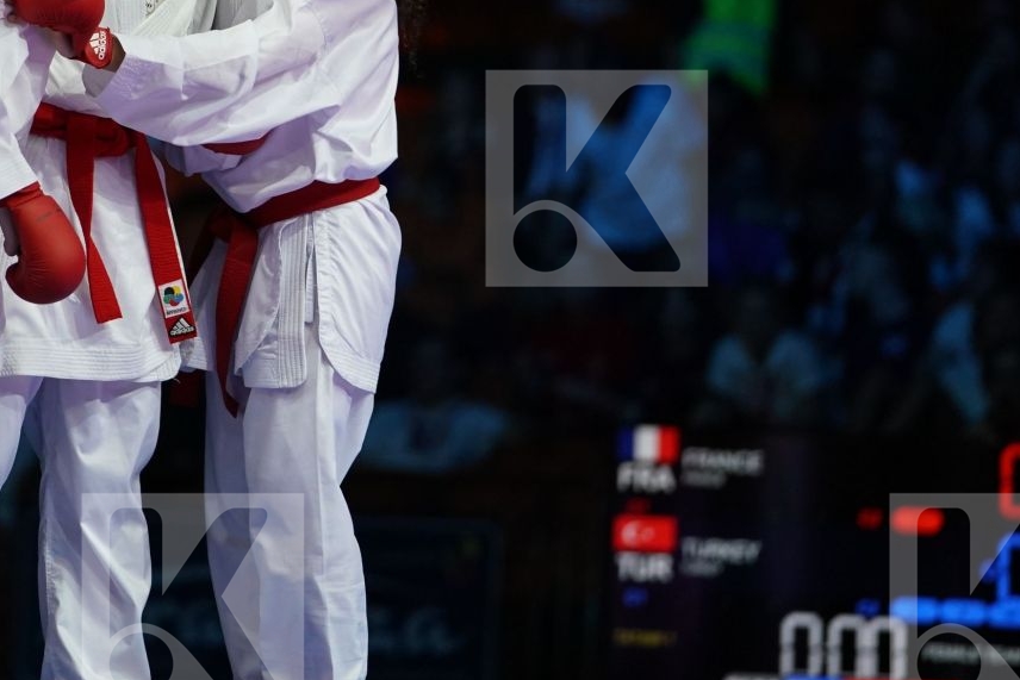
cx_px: 193
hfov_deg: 5.3
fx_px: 11079
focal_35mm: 391
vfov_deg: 3.5
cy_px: 179
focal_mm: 186
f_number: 2.8
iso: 2000
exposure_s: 1/1000
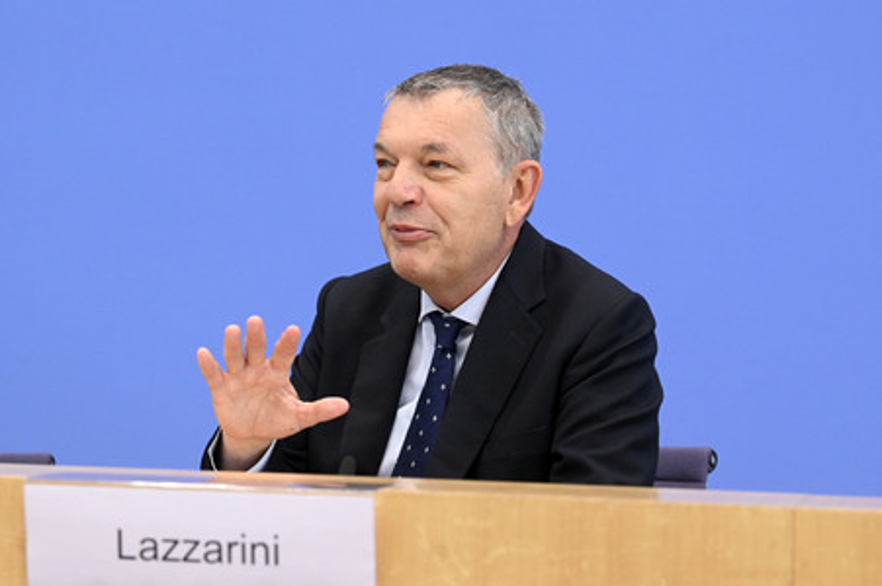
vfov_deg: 18.2
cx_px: 441
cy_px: 293
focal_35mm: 75
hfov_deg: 27.0
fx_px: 1836
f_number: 5.6
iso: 4000
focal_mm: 75
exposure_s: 1/500
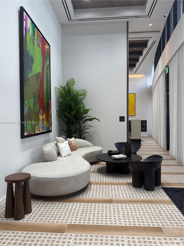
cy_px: 123
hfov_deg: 56.8
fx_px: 170
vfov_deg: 71.6
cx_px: 92
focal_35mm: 24
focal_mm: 6.76
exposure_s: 1/120
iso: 125
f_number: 1.78
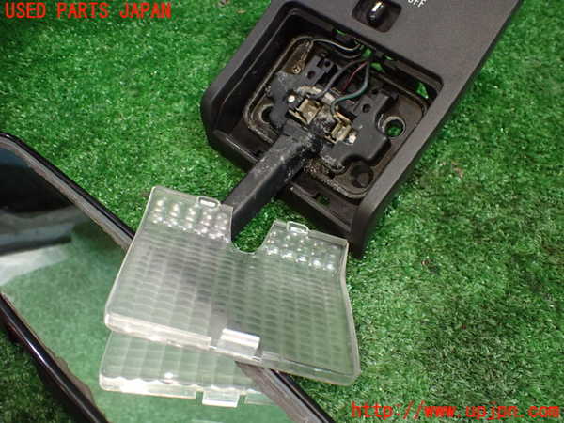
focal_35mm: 30
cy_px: 212
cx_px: 282
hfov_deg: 60.0
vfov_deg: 46.8
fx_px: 489
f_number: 2.3
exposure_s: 1/125
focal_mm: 5.4
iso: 800
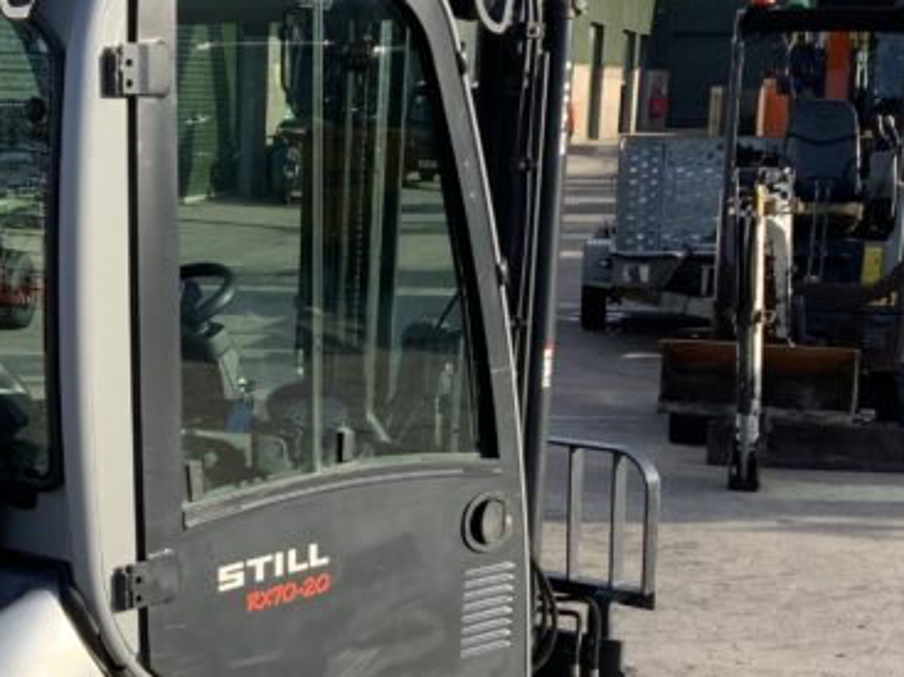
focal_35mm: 81
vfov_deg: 18.0
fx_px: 2115
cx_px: 224
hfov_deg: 23.9
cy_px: 571
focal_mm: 3
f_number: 1.8
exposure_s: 1/816
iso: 16
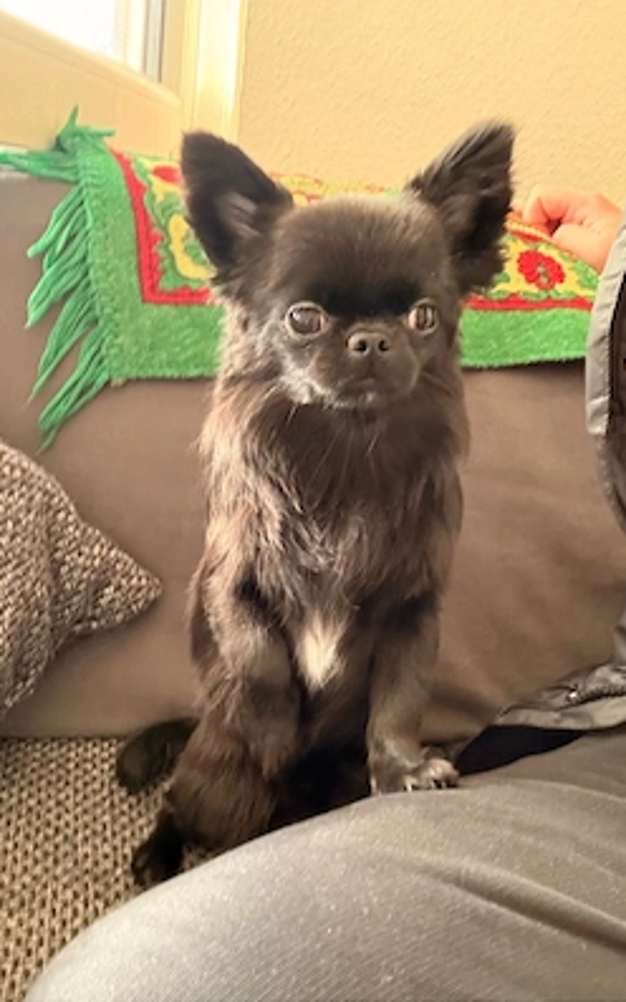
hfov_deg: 39.4
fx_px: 874
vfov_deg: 59.7
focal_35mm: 32
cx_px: 305
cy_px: 500
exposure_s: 1/30
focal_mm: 2.69
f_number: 1.9
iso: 320
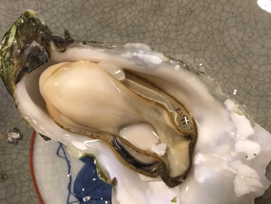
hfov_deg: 58.4
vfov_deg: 45.4
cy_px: 102
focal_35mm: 31
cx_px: 136
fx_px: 243
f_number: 2.4
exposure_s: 1/30
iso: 160
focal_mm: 3.3
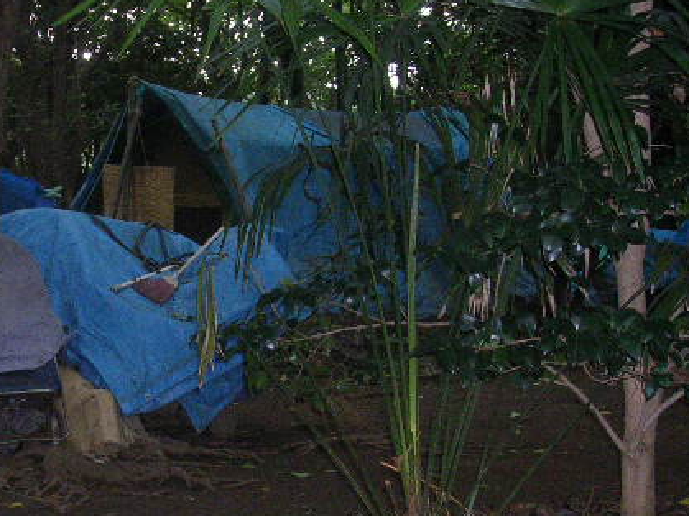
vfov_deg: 18.2
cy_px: 258
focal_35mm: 81
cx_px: 173
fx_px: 1612
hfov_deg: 23.9
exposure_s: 1/60.1
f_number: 3.2
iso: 200
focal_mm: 8
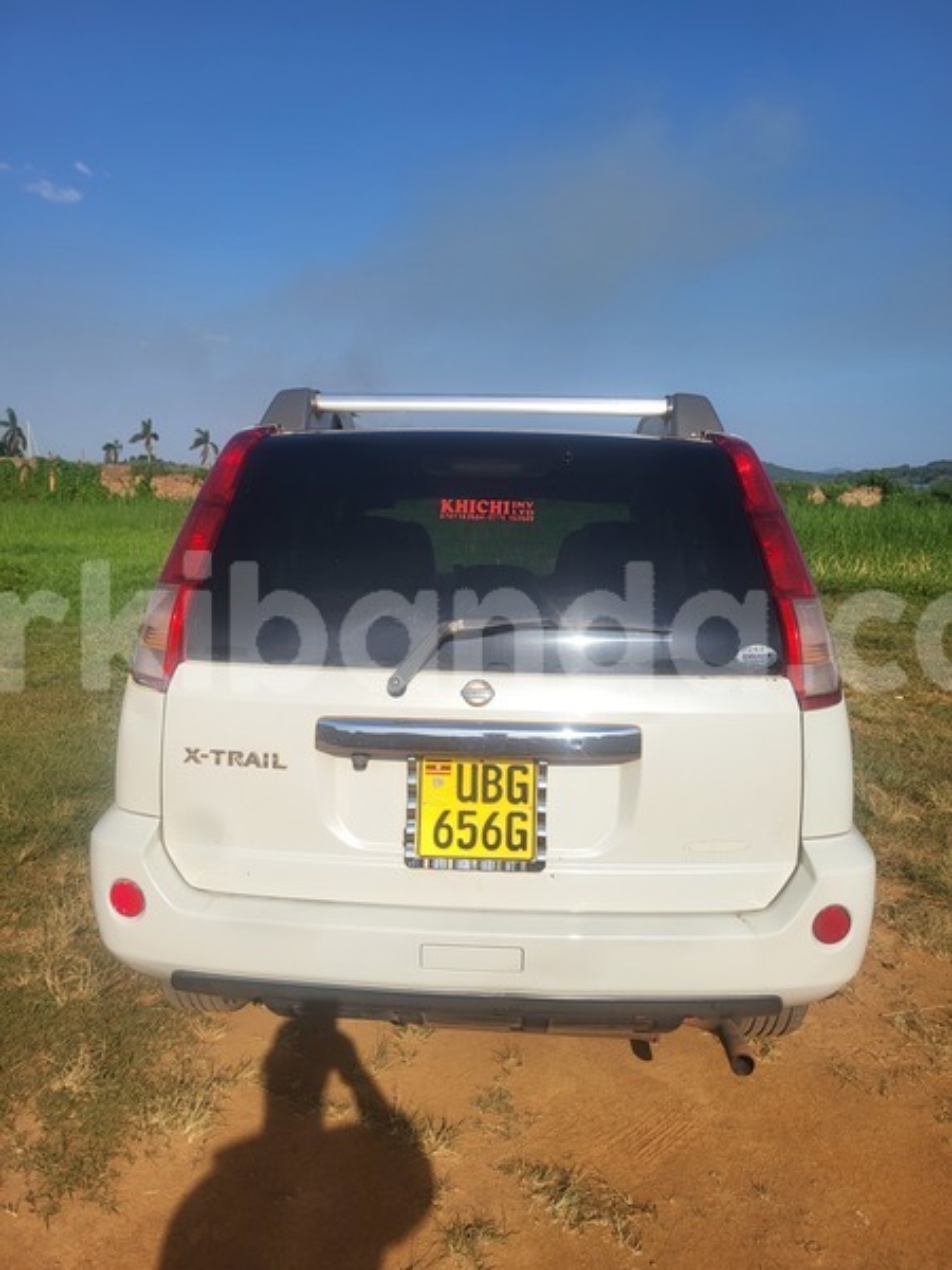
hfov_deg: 53.1
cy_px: 635
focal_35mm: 26
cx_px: 476
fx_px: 953
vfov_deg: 67.3
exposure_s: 1/3798
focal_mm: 5.4
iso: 40
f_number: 1.8
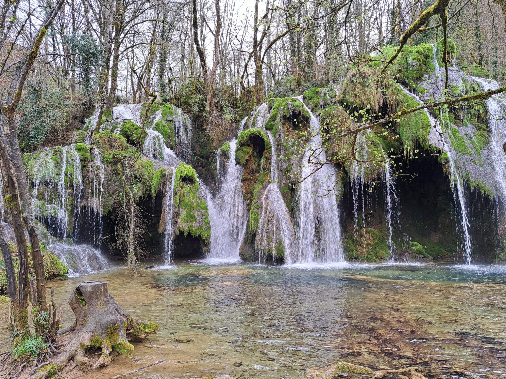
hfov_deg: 71.6
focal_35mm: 24
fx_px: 351
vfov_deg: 56.8
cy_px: 190
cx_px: 253
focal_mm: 5.23
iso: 50
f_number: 1.8
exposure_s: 1/100
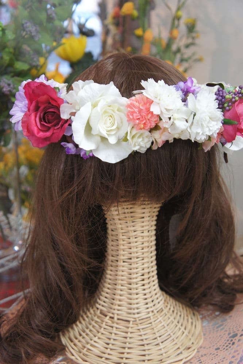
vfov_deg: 42.3
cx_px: 122
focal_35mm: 46
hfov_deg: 28.9
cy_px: 182
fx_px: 471
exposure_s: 1/50
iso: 400
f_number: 4.5
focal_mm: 31
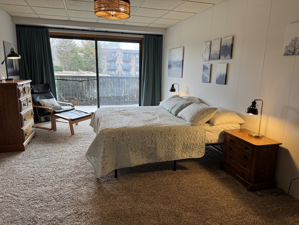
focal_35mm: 24
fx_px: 207
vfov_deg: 56.8
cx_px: 150
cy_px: 112
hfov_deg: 71.6
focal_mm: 6.76
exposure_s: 1/120
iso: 200
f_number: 1.78
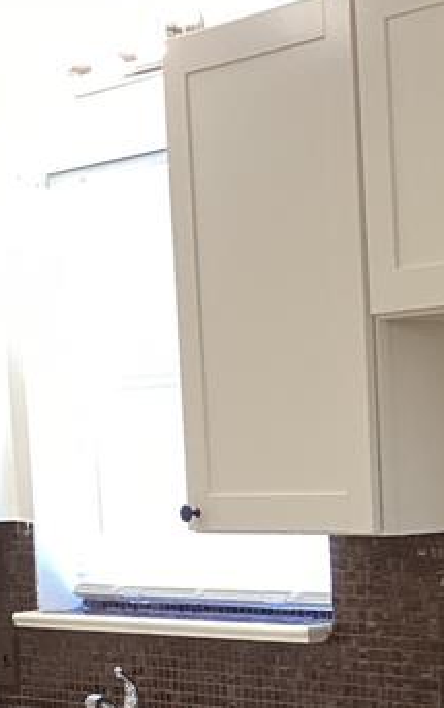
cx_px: 502
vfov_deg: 20.6
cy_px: 669
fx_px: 1893
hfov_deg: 13.1
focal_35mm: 98
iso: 160
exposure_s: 1/60
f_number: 2.4
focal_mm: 3.3
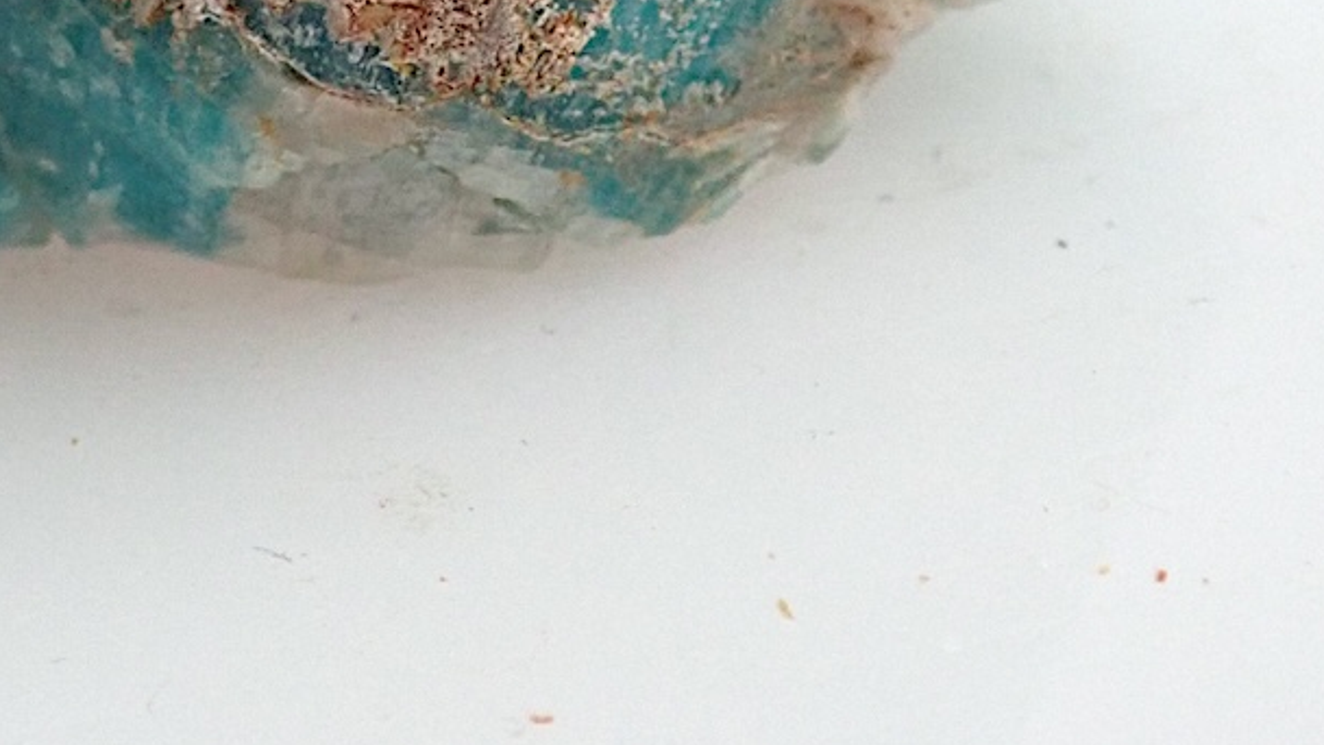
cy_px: -192
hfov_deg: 9.6
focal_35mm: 224
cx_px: 346
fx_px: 7864
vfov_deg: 5.4
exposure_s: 1/60
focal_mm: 18
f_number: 4.9
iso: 800
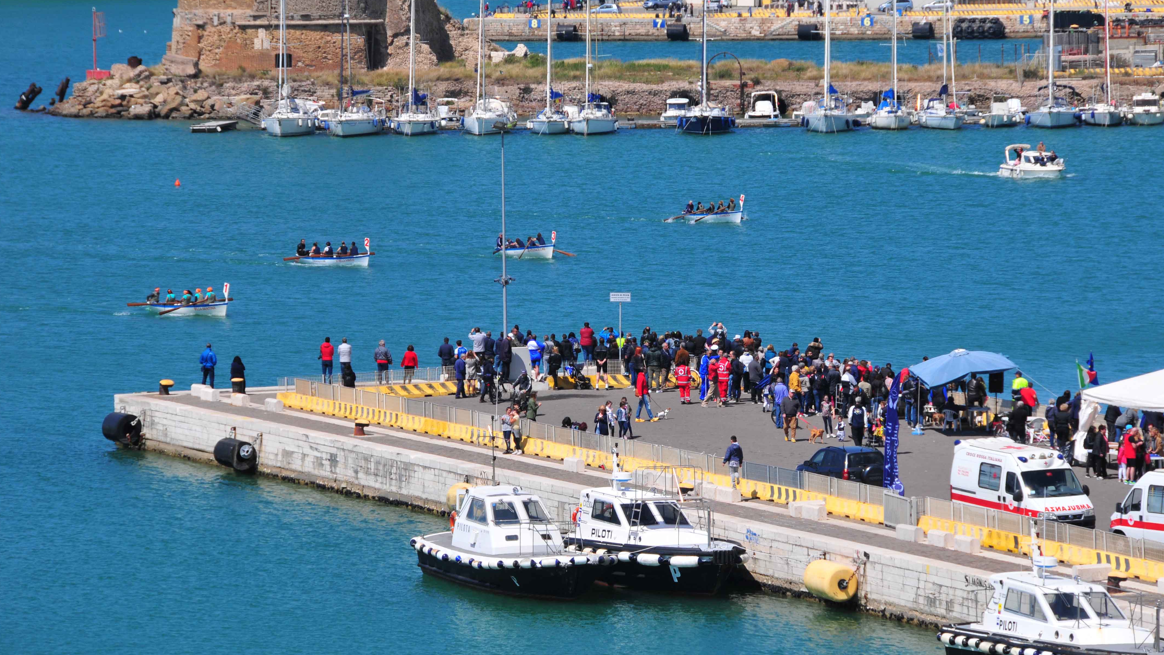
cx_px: 581
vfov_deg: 5.9
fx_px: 6327
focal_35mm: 205
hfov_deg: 10.5
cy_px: 289
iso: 200
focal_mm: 130
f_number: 11
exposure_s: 1/400
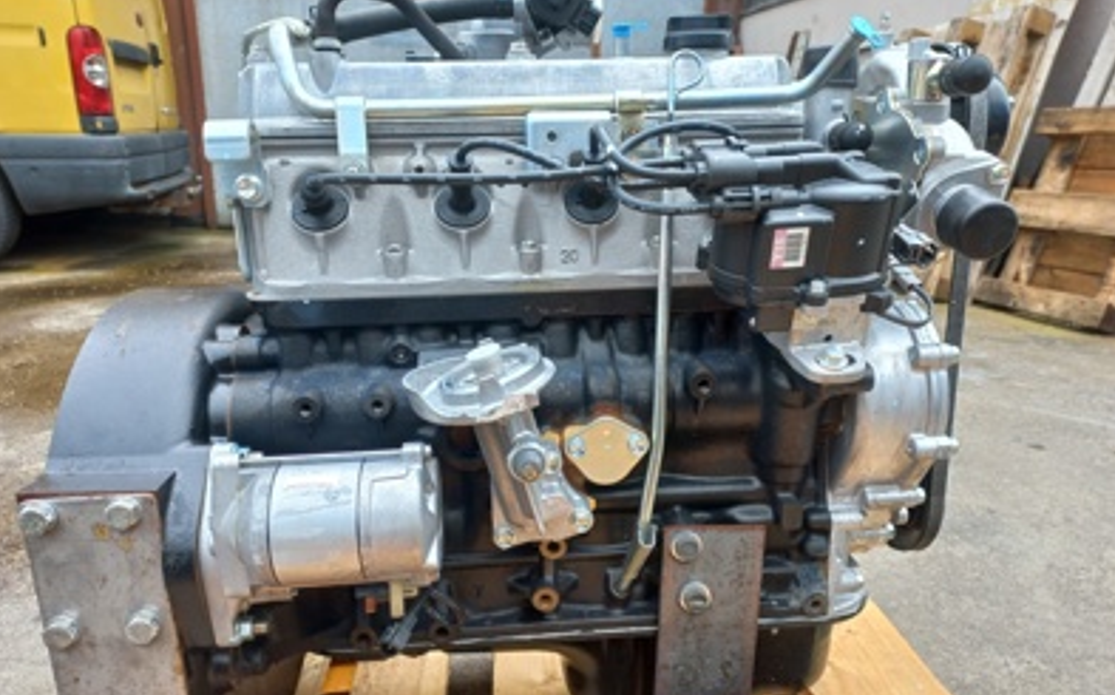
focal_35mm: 27
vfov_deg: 45.9
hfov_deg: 68.4
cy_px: 372
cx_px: 556
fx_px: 820
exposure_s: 1/100
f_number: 1.8
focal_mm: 4.6
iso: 40
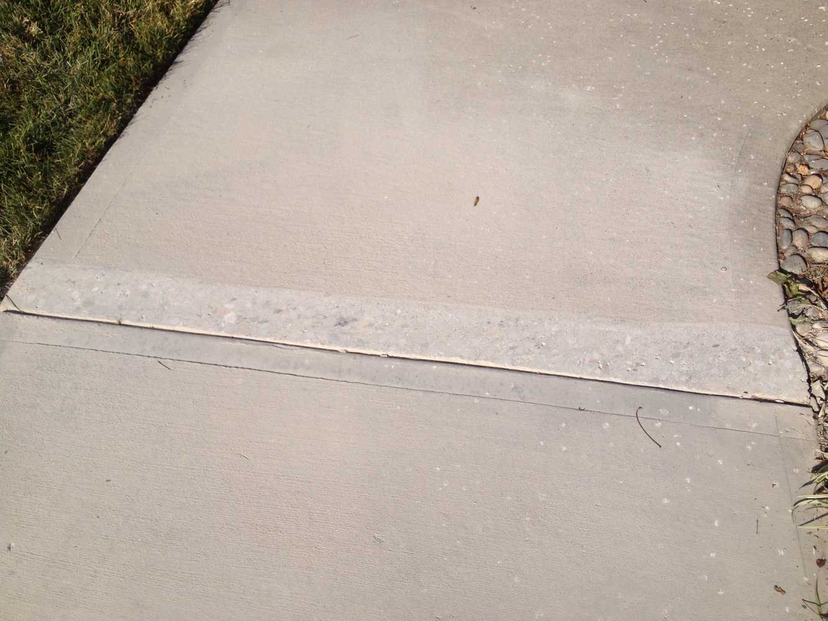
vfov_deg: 40.7
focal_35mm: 35
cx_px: 414
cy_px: 310
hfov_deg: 52.6
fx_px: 837
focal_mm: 4.28
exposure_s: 1/2513
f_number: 2.4
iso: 64
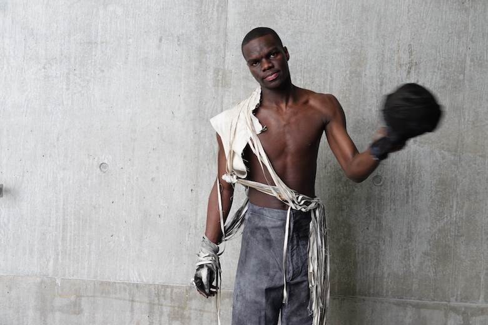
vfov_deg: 34.2
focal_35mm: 39
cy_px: 162
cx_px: 244
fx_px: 529
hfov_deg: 49.6
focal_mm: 14.16
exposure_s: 1/125
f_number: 3.2
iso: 640
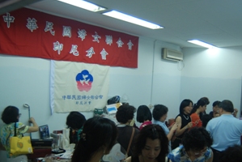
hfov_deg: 54.1
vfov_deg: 37.8
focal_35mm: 35
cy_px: 95
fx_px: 236
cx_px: 143
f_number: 3.5
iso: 400
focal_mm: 18
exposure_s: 1/50
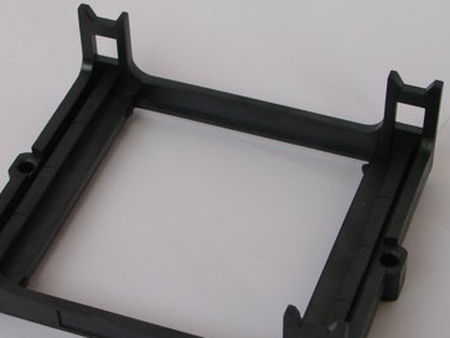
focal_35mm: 104
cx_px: 201
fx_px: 1353
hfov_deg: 18.9
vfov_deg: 14.2
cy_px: 235
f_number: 3.5
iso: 50
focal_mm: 9.6
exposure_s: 1/217
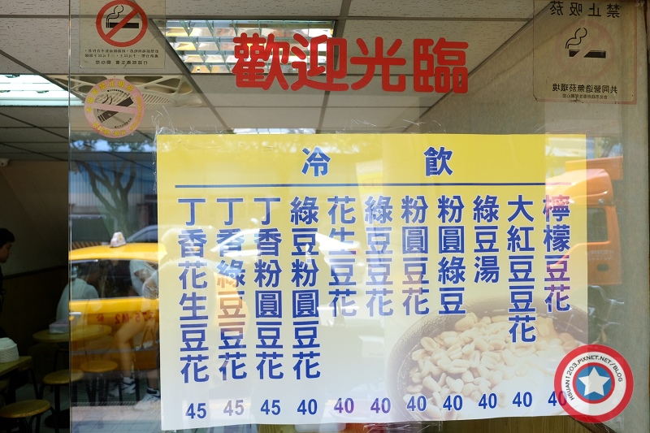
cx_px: 325
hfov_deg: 65.5
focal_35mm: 28
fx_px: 505
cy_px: 216
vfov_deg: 46.4
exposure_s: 1/110
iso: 200
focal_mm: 18.8
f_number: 2.8
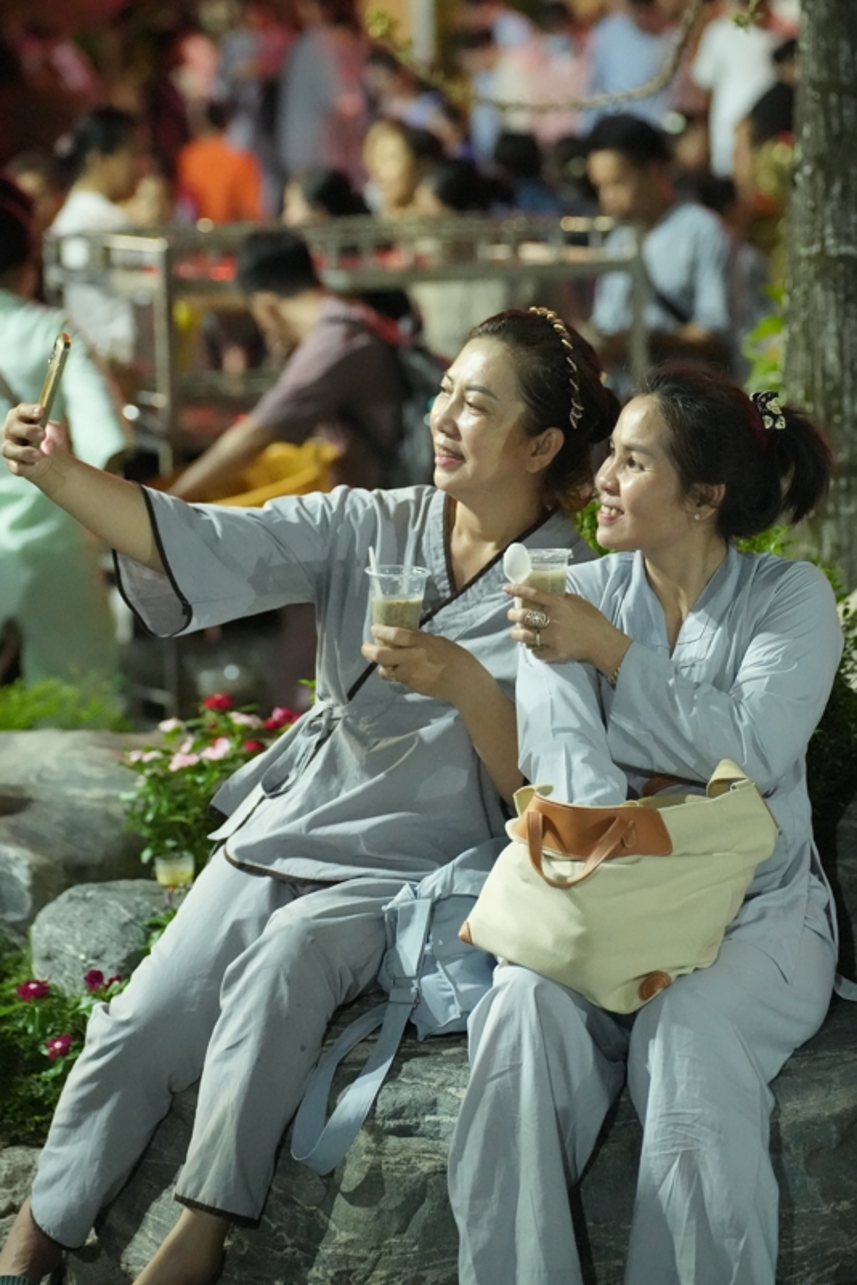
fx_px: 4606
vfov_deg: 15.9
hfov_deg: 10.6
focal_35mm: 129
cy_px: 599
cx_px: 472
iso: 16000
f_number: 2.8
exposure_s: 1/160
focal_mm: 106
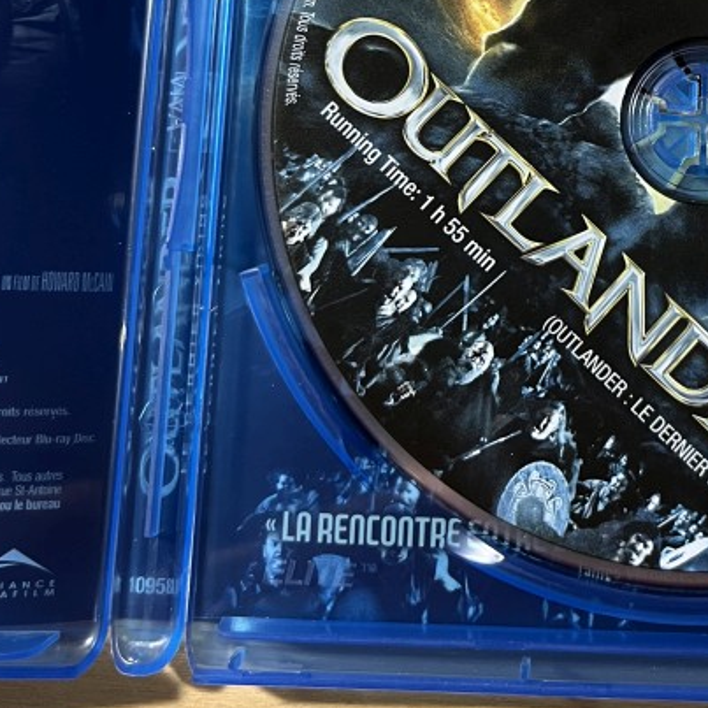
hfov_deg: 28.9
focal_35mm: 57
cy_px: 67
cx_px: 632
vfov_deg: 28.8
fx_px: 1319
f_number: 1.6
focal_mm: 5.1
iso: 200
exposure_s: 1/60
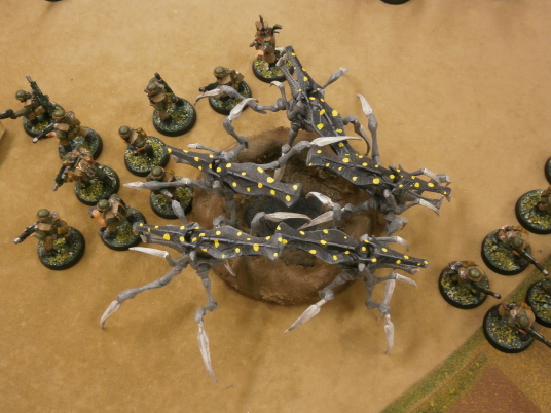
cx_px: 276
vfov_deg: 30.9
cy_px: 206
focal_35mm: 47
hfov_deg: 40.4
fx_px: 748
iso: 200
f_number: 3.4
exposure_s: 1/20
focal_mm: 8.3
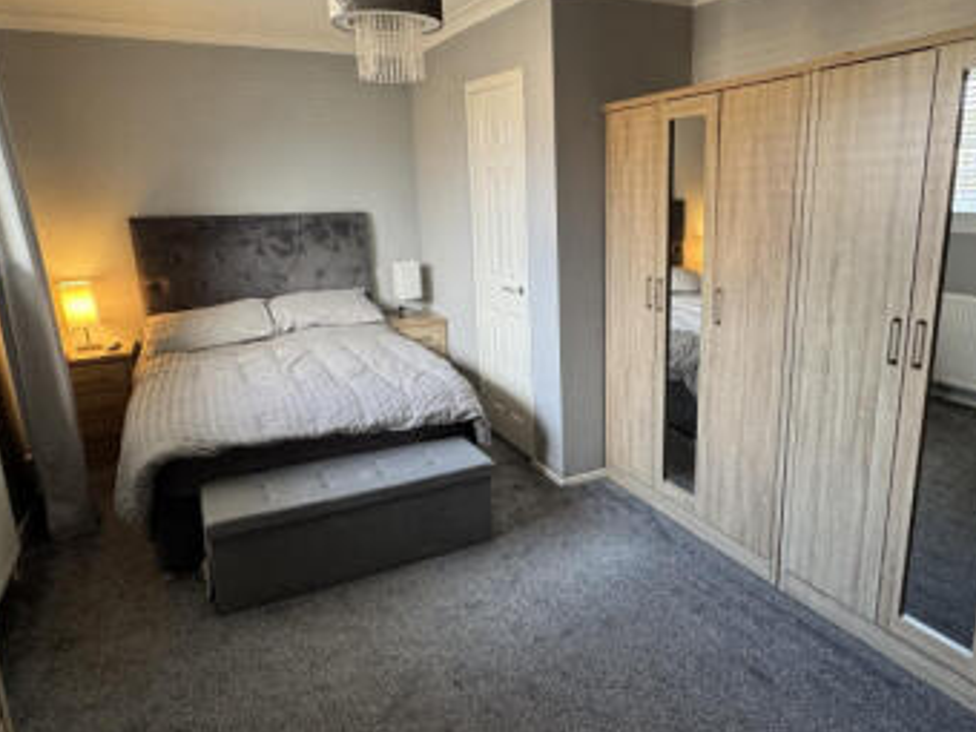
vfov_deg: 56.8
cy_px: 357
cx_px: 570
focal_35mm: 24
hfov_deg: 71.1
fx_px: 677
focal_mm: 2.22
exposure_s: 1/50
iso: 250
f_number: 2.2
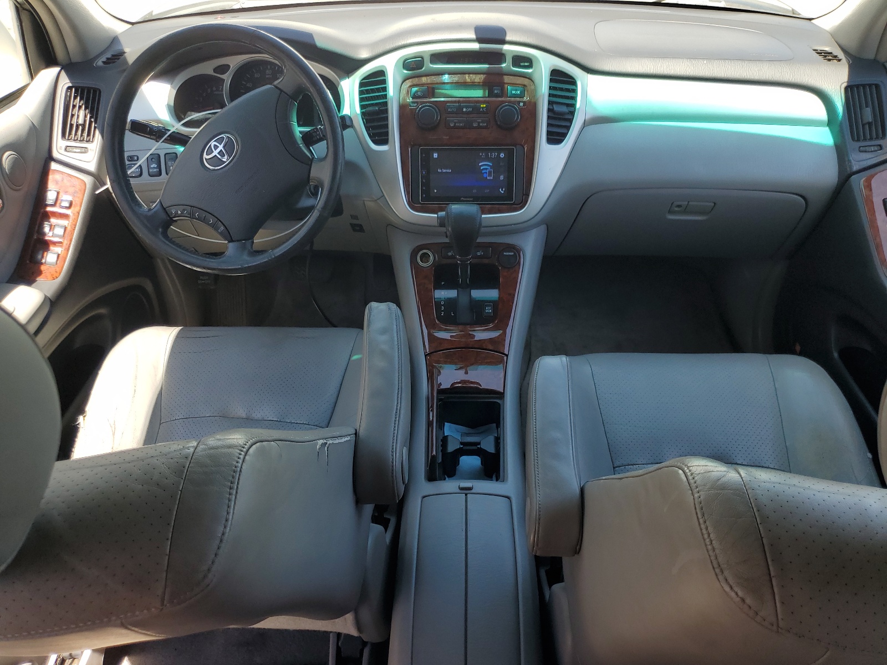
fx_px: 666
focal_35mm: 26
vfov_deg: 53.1
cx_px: 444
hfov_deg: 67.3
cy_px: 332
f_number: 1.5
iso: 50
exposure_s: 1/455
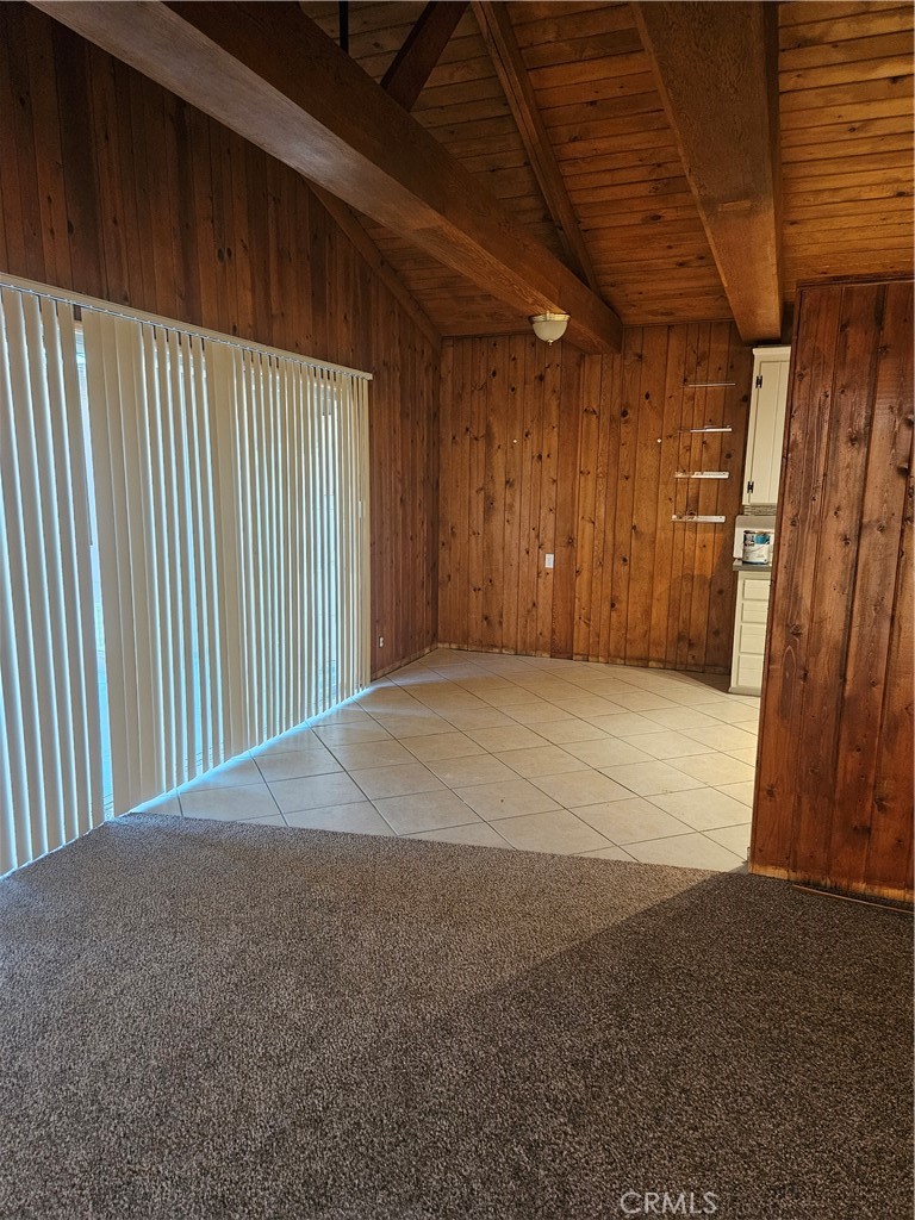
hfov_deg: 58.9
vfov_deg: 73.9
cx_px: 458
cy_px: 610
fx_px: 811
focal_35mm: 23
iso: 640
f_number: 1.8
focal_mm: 5.4
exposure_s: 1/60
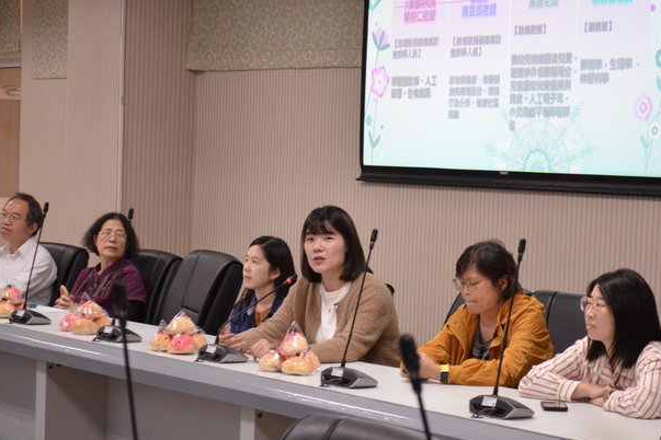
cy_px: 253
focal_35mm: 96
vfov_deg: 14.3
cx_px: 372
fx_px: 1755
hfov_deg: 21.3
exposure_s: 1/100
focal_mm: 55
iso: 1400
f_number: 5.6
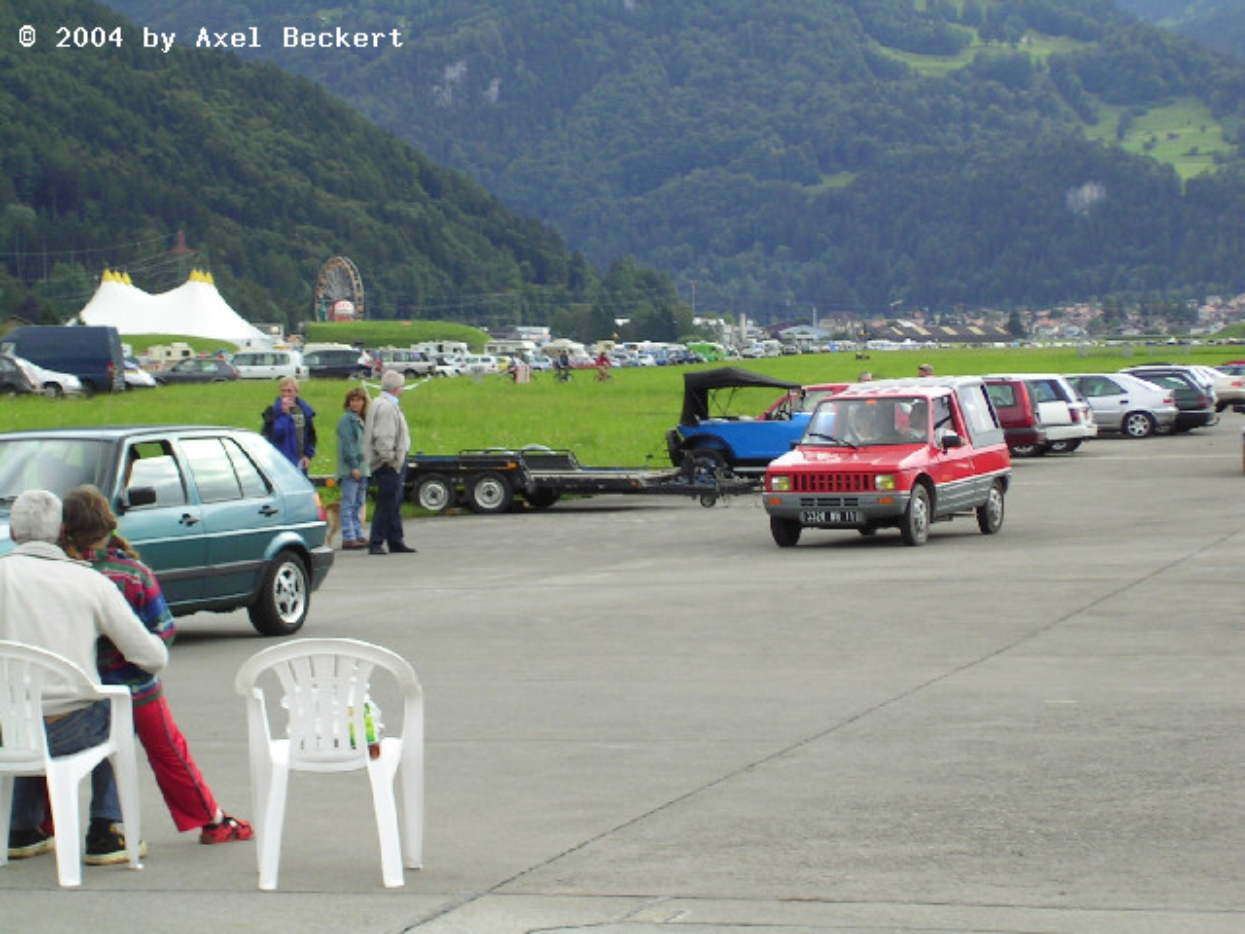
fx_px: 3884
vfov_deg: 13.7
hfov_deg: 18.2
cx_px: 622
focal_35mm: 108
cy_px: 467
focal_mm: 16.8
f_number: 4.9
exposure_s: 1/160
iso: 54
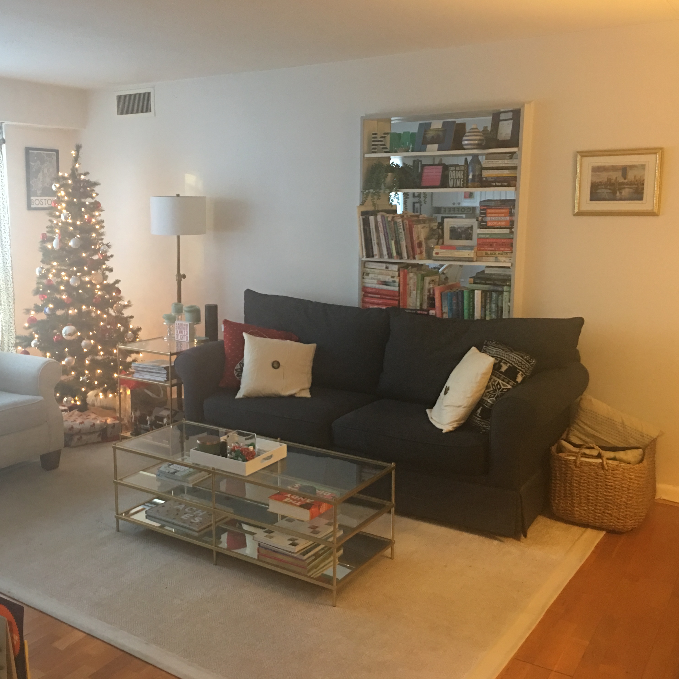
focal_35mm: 35
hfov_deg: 46.9
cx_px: 264
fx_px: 777
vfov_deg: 47.2
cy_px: 337
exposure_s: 1/10
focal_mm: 4.15
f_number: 2.2
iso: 100
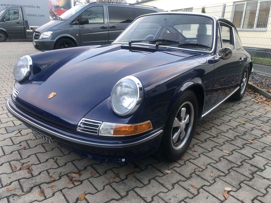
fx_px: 219
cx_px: 136
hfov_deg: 63.4
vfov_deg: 49.7
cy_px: 102
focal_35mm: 28
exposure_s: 1/25
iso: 32
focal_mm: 3.99
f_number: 1.8
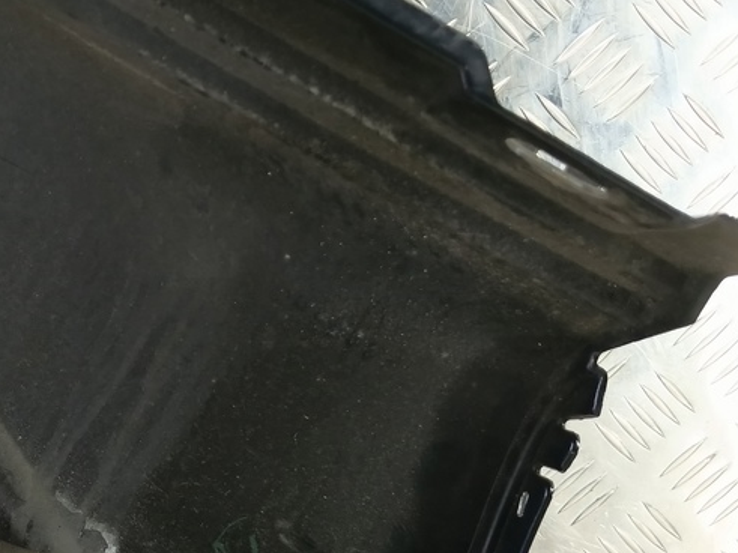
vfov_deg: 30.0
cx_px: 78
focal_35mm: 48
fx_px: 1023
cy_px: 382
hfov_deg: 37.2
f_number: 1.6
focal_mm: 4.11
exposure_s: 1/50
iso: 232
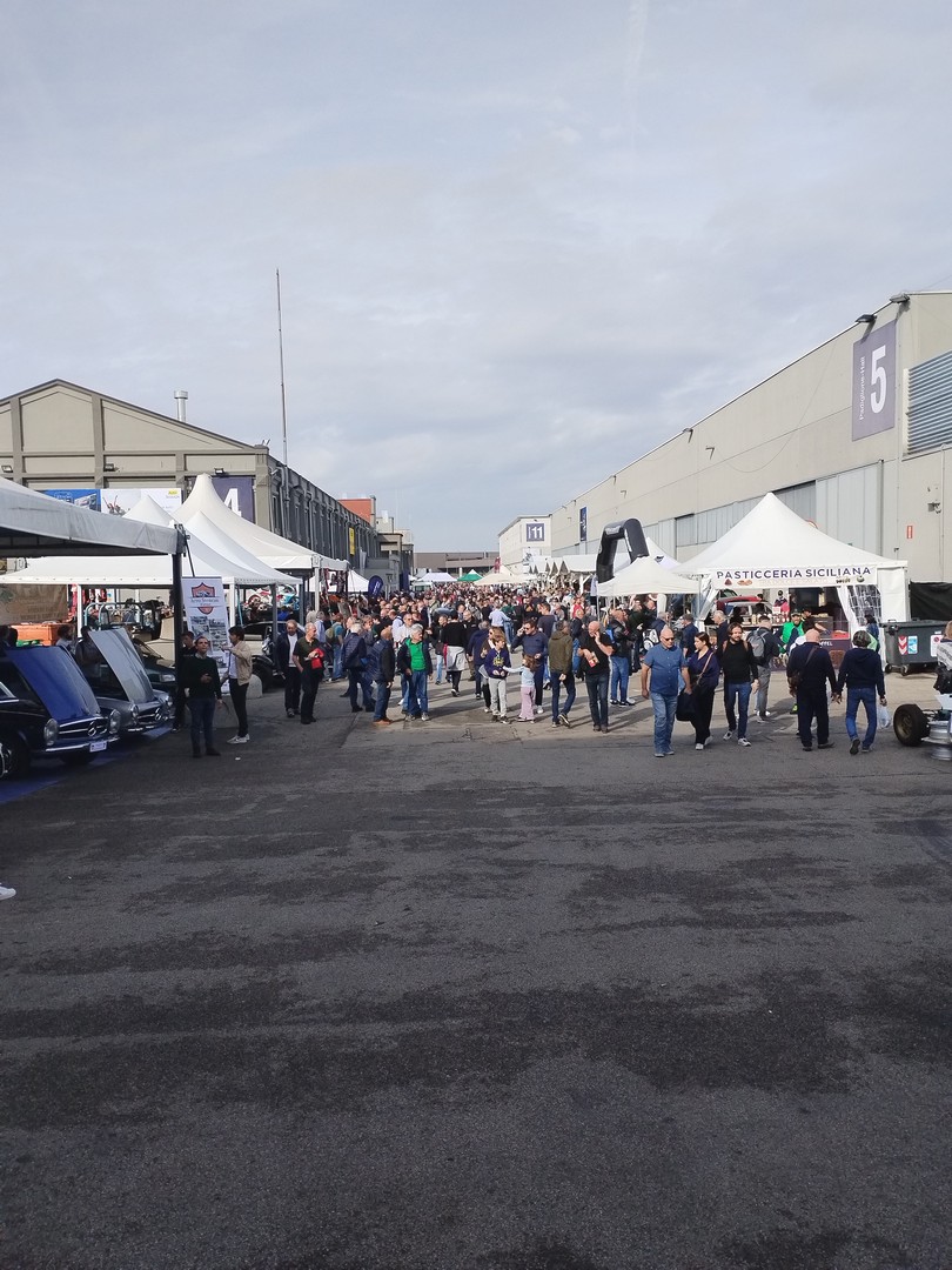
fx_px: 953
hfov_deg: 53.1
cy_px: 635
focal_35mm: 26
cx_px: 476
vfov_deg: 67.3
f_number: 1.8
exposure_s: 1/2048
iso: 100
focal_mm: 4.25
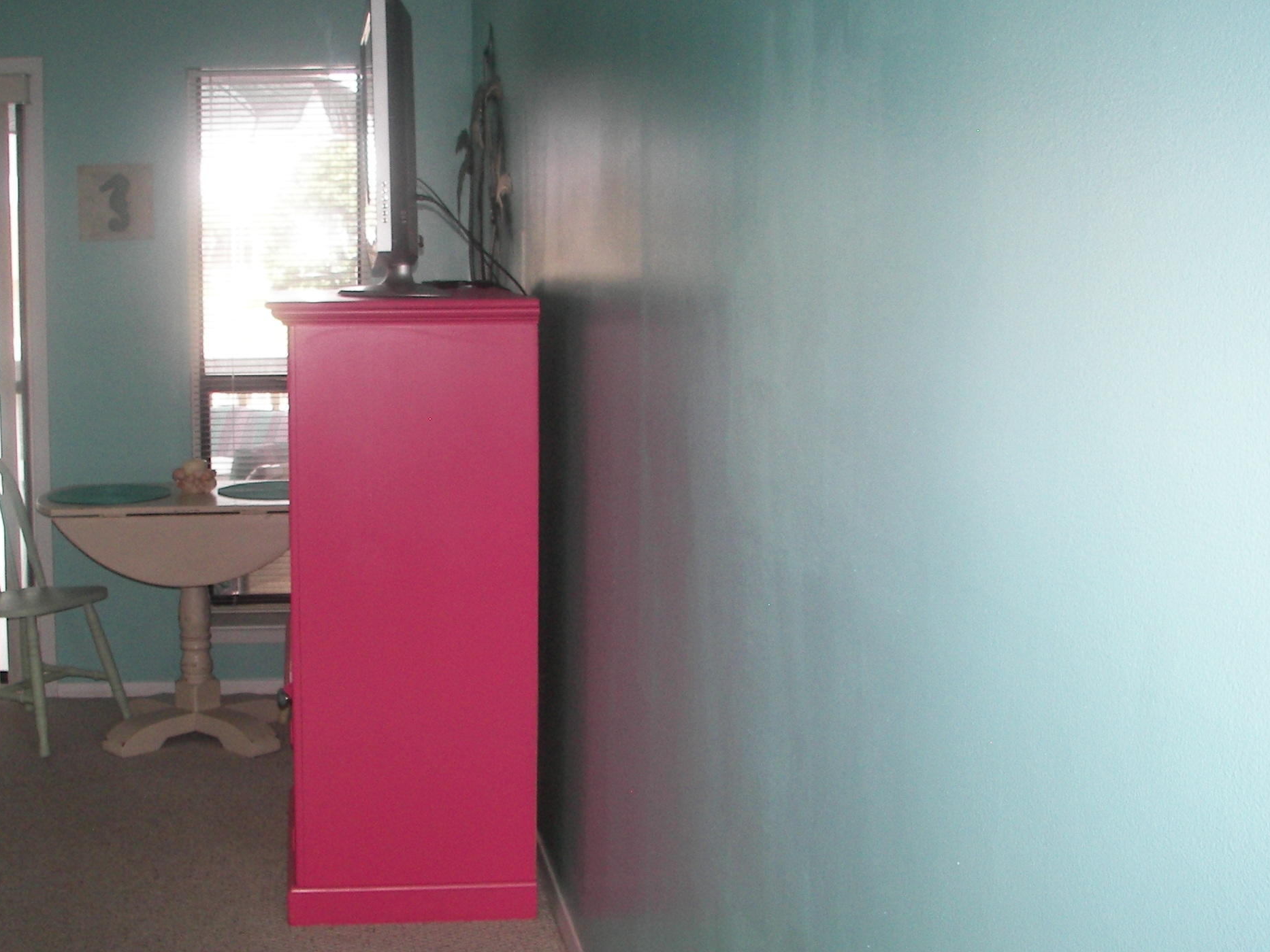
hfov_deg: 37.8
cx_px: 427
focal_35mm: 50
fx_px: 1835
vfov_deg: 29.1
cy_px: 454
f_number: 2.8
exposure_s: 1/30
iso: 100
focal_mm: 6
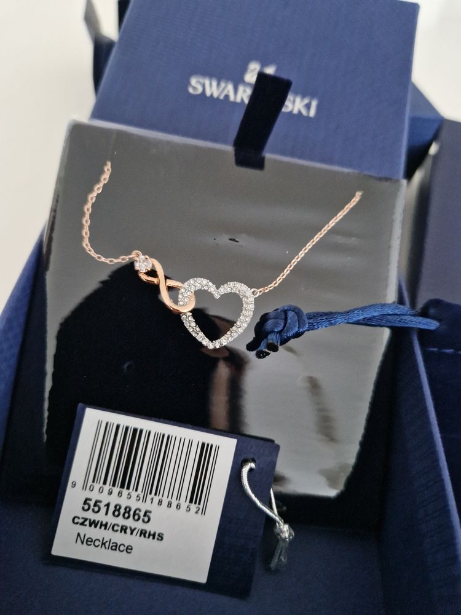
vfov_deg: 73.9
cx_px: 230
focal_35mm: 23
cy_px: 308
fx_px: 408
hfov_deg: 58.9
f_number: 1.8
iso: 1250
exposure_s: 1/25
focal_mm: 5.4
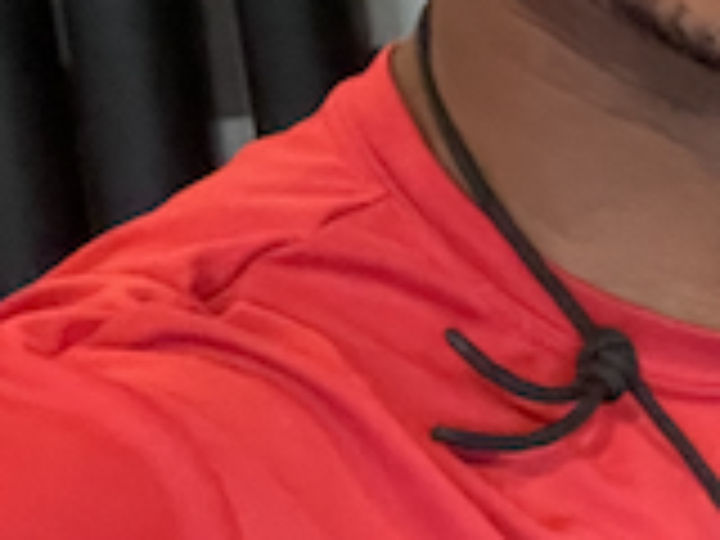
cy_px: -32
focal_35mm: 115
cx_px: 1480
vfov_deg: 12.7
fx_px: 2392
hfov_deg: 14.1
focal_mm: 2.71
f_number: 2.2
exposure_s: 1/30
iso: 640
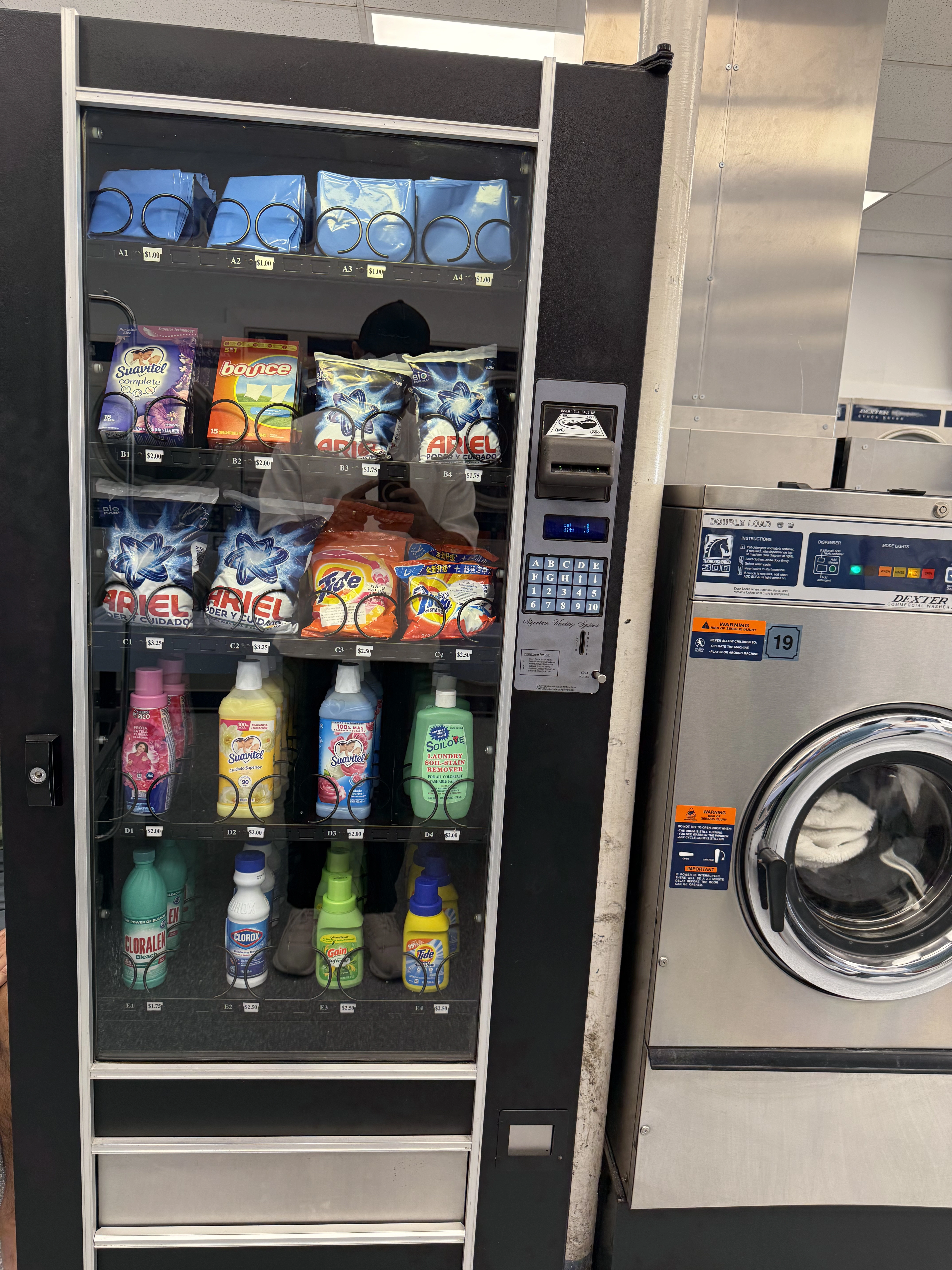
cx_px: 476
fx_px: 880
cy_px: 635
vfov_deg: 71.6
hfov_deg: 56.8
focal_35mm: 24
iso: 160
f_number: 1.78
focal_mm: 6.76
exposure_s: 1/120
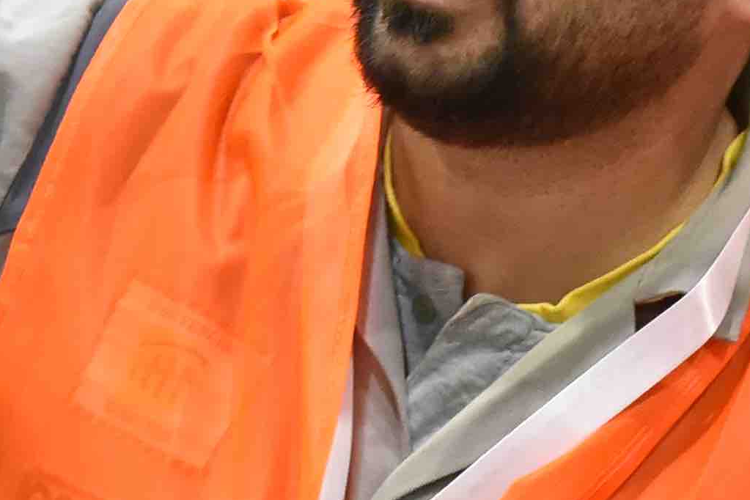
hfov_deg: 8.0
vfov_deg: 5.3
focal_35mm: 259
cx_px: 449
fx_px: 5395
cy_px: 533
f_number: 5.6
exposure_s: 1/125
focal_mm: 48
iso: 5000
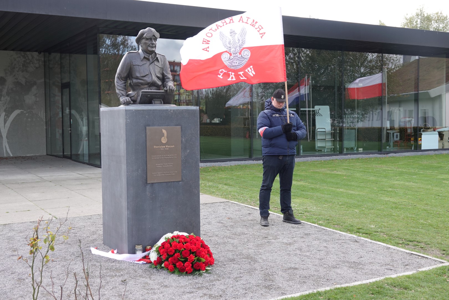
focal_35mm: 43
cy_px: 150
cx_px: 224
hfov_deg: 45.4
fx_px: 536
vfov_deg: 31.2
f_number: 3.2
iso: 100
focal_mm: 15.73
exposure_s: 1/200
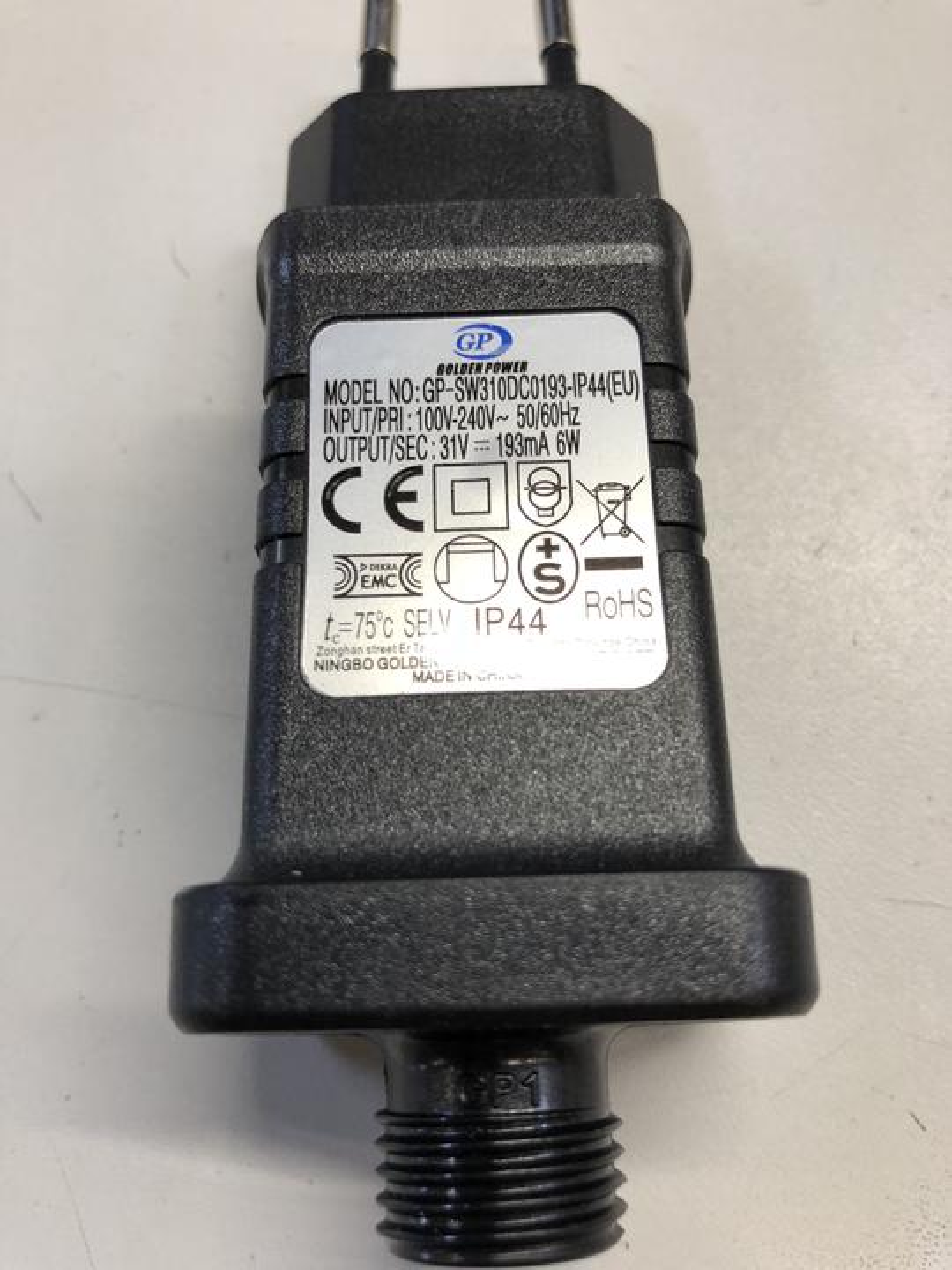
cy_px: 635
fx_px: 1027
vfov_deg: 63.4
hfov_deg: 49.7
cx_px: 476
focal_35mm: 28
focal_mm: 4
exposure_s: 1/33
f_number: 1.8
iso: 32
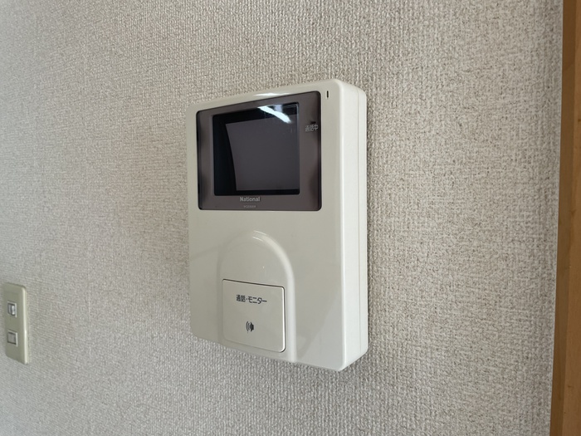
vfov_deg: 53.1
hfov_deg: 67.3
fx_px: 436
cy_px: 218
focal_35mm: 26
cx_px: 290
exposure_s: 1/121
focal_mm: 4.2
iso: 100
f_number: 1.6
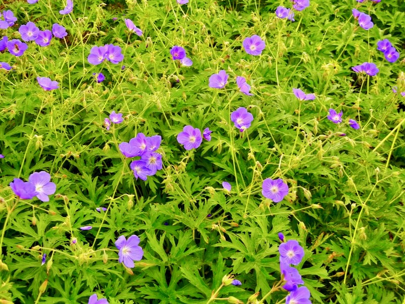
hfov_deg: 32.7
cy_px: 152
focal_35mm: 59
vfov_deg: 24.8
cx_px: 202
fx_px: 690
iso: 160
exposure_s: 1/106
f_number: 4
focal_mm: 10.6
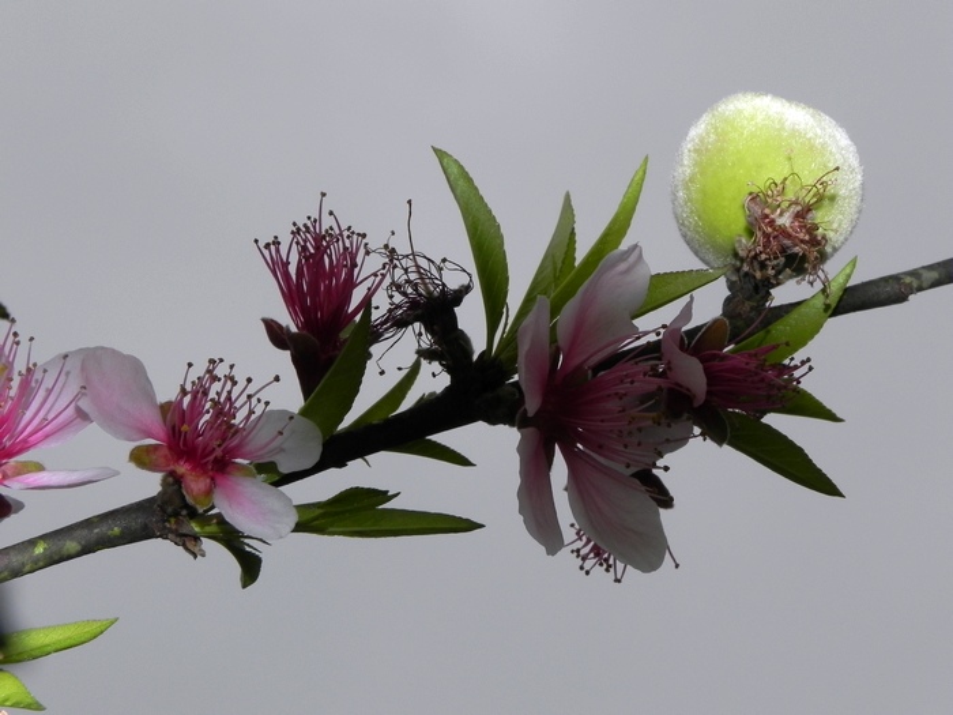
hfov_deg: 16.8
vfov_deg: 12.7
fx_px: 3221
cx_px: 476
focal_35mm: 117
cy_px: 358
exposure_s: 1/287
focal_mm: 20.8
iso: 160
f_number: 8
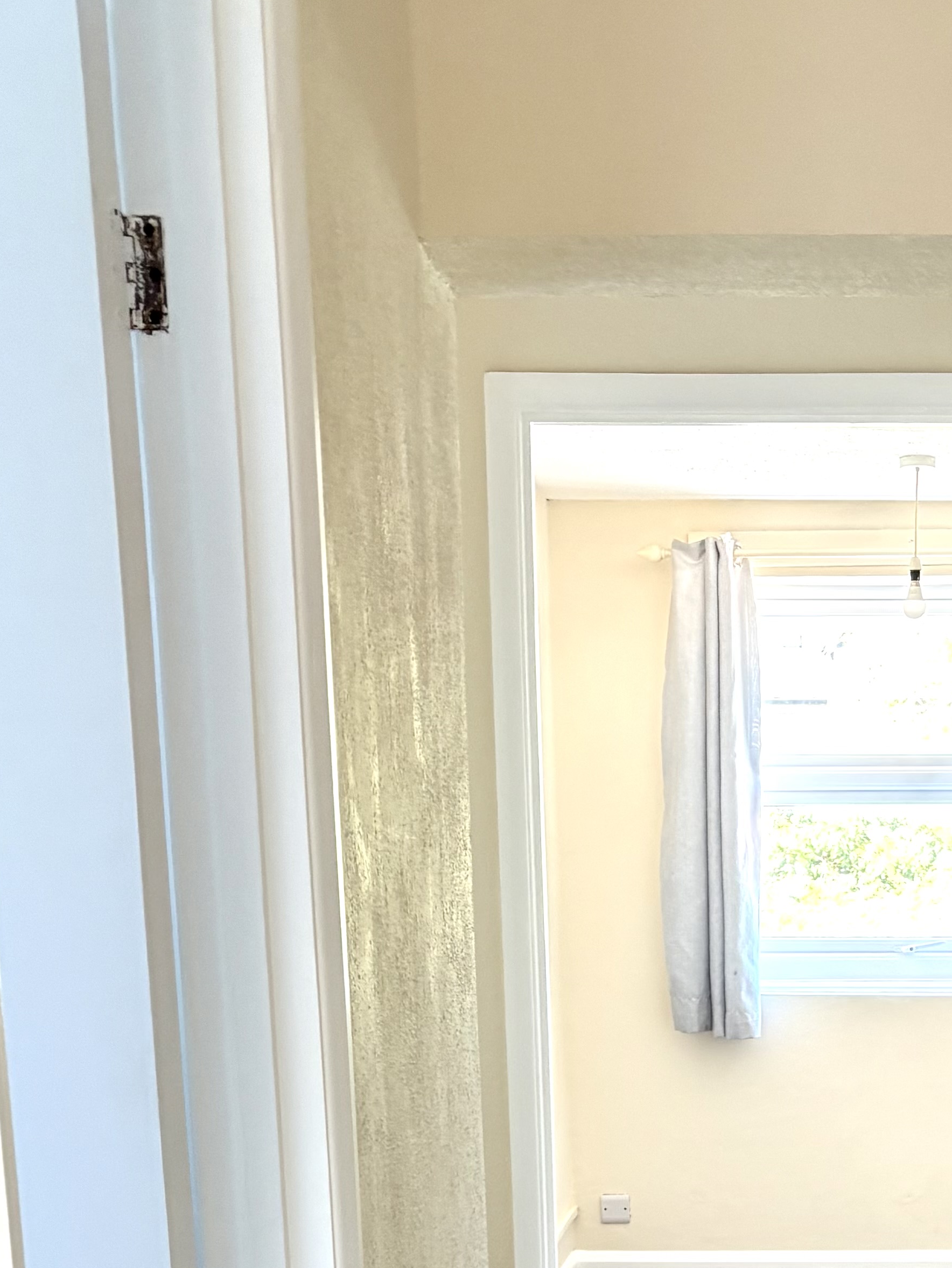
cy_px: 1375
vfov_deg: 28.1
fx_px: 2310
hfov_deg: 22.9
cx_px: 777
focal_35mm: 63
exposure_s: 1/60
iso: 160
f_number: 1.6
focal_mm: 5.96
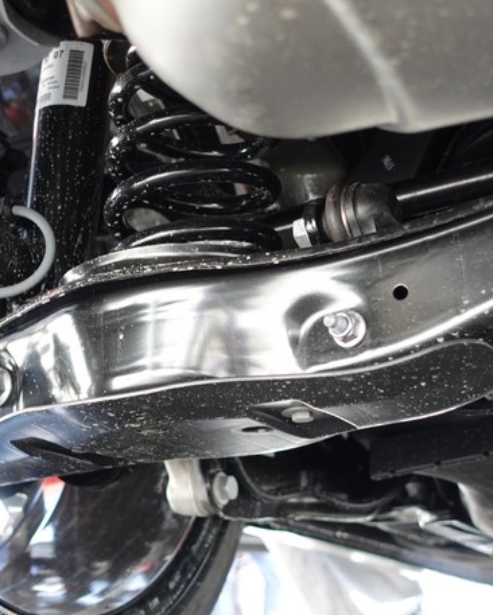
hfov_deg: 26.6
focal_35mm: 57
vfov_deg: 33.0
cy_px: 303
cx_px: 180
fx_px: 1039
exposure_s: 1/40
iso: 320
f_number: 2.8
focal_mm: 14.3
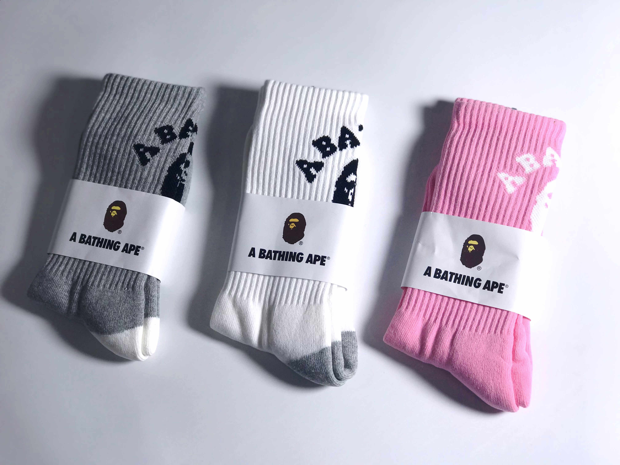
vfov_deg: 25.7
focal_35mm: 57
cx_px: 310
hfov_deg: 33.8
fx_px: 1021
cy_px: 232
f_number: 2.8
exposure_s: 1/124
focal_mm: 6.6
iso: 20
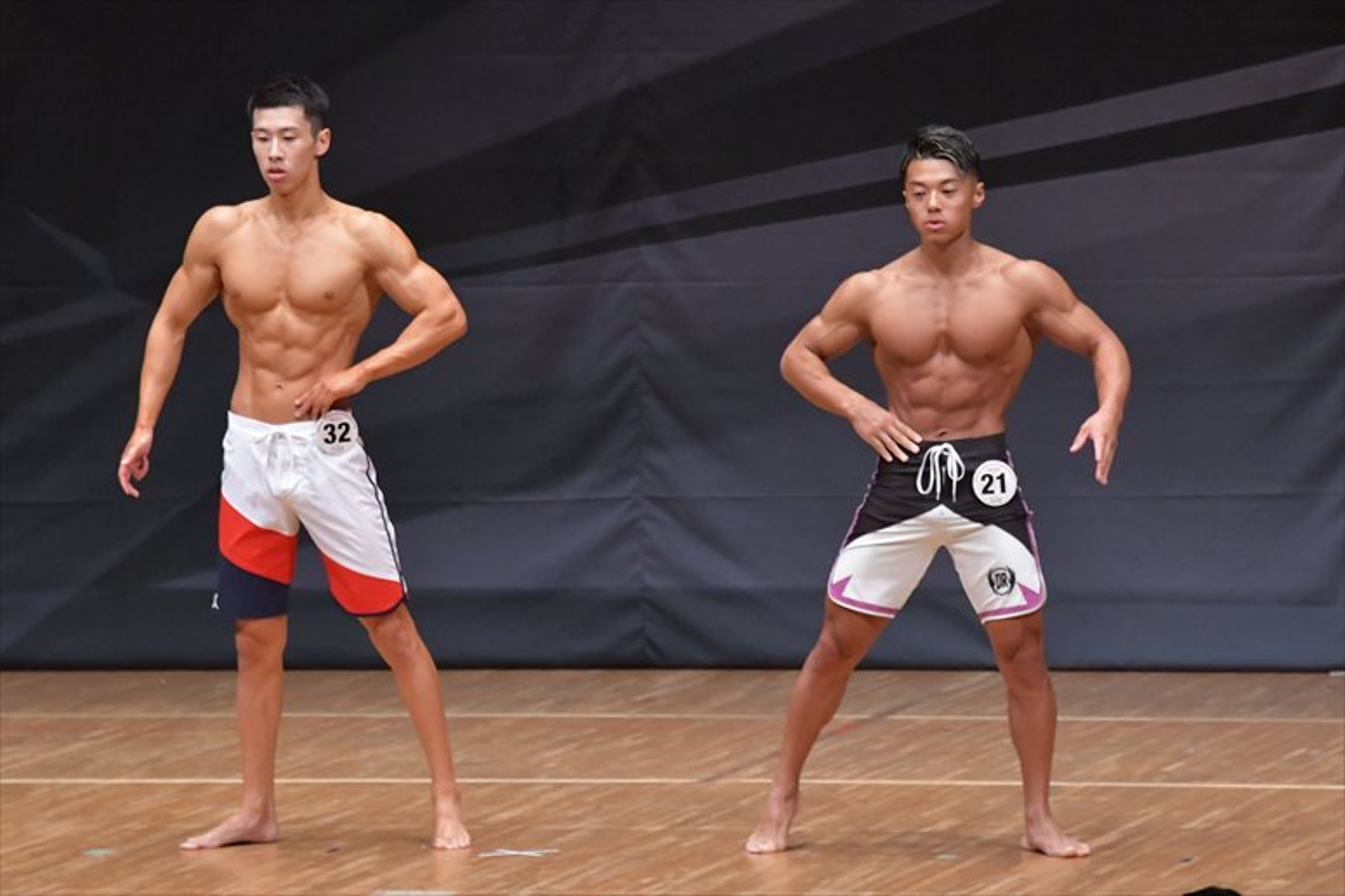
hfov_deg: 7.2
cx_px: 672
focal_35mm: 285
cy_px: 448
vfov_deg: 4.8
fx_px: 10643
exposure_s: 1/400
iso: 6400
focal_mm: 190
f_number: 5.6
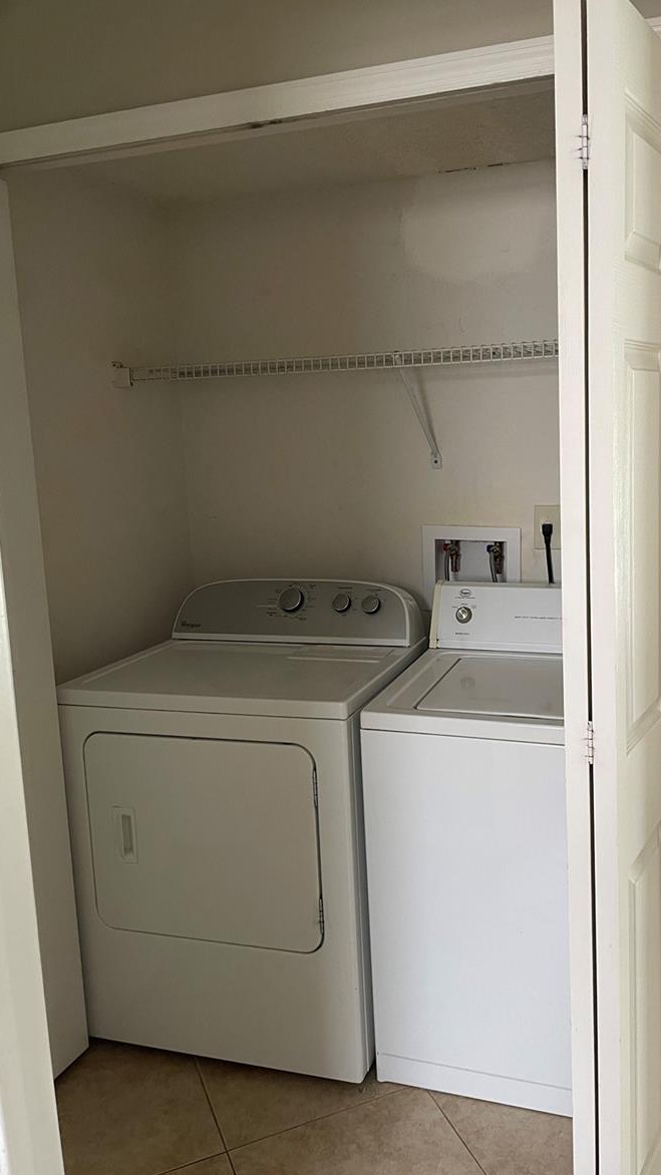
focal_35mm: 29
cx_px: 413
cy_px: 584
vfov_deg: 66.1
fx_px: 904
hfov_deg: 39.9
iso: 200
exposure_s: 1/60
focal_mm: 4.2
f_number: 1.6
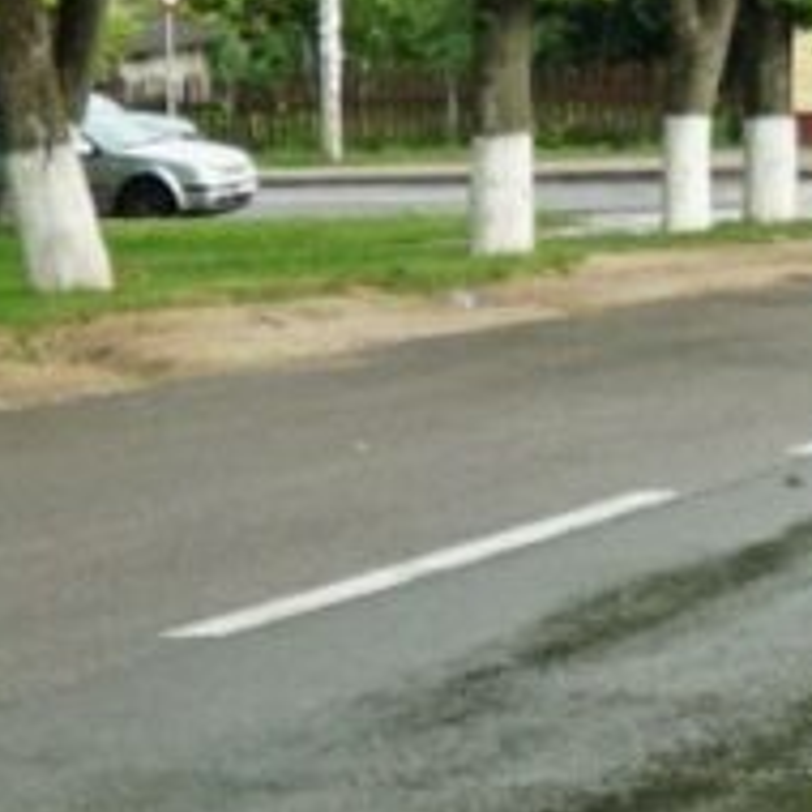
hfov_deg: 7.9
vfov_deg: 7.9
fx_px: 5839
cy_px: 128
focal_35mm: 220
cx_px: 739
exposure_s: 1/250
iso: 400
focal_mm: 32
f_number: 4.5
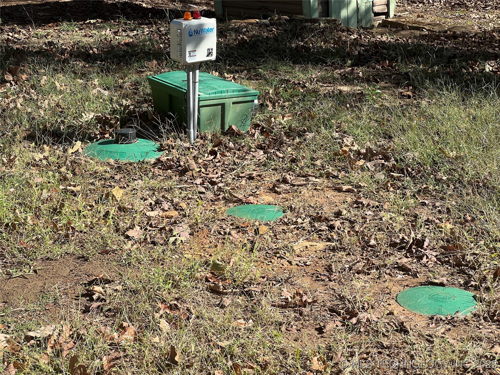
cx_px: 250
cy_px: 188
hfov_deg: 25.3
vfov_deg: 19.1
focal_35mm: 77
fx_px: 1112
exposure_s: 1/373
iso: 32
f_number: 2.8
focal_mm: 9
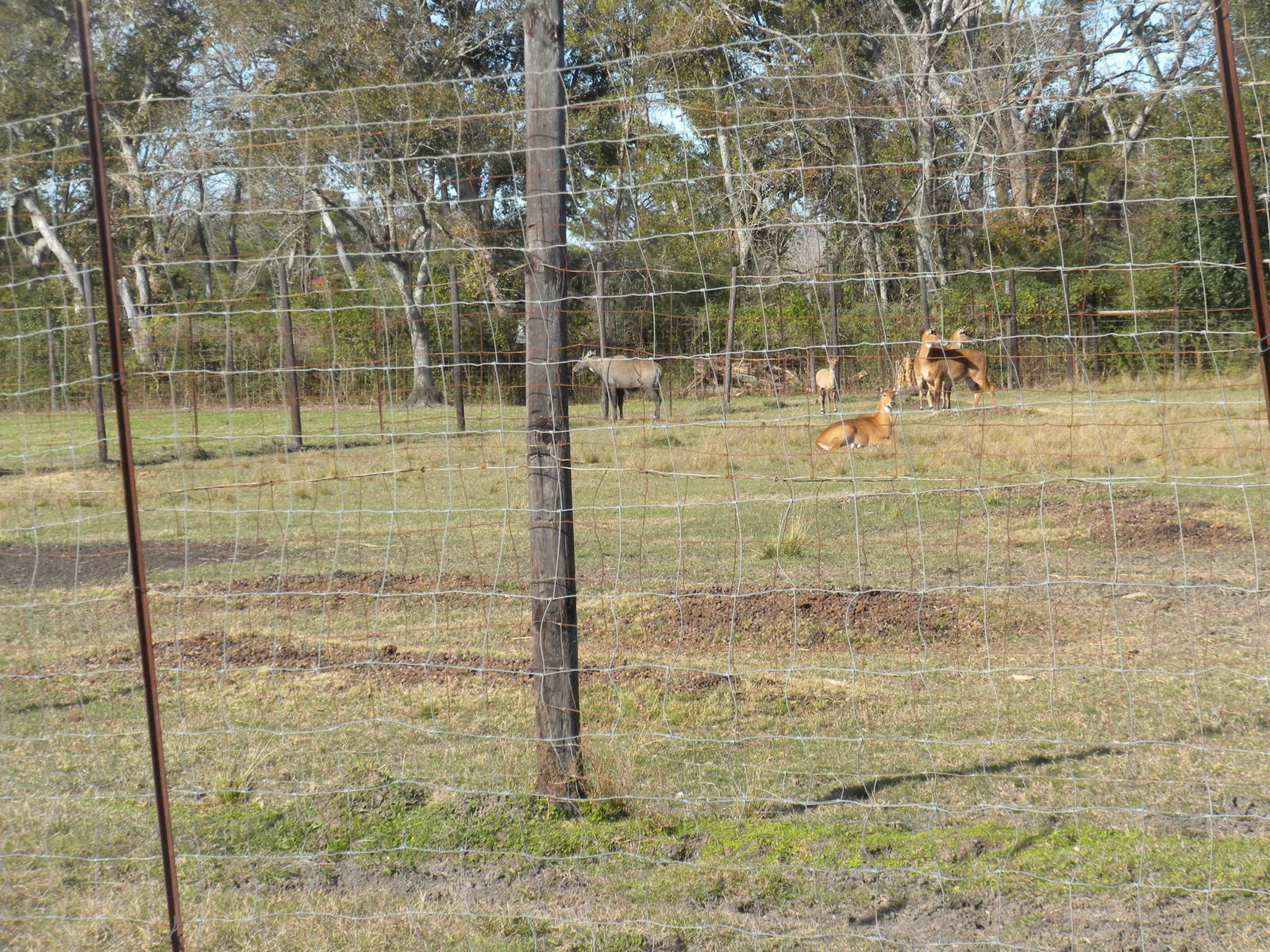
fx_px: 4366
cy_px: 476
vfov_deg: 12.5
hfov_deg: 16.6
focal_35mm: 119
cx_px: 635
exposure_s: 1/494
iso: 111
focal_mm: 21
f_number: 5.1
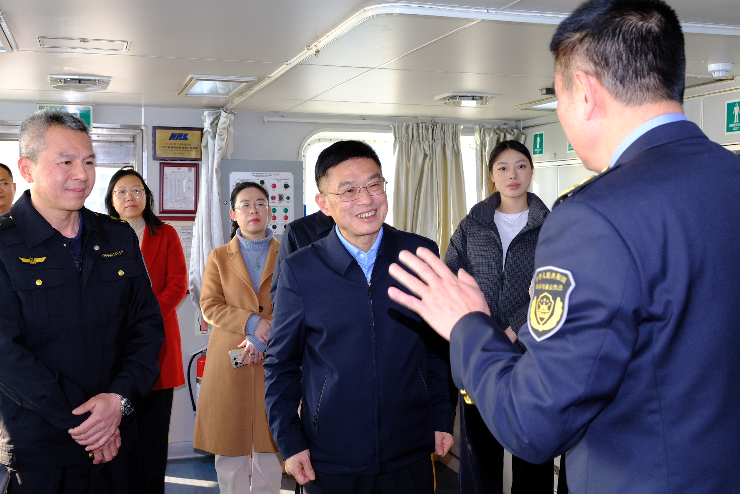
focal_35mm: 41
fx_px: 843
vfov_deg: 32.6
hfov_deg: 47.4
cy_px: 247
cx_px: 370
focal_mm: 27.4
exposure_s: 1/125
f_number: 5.6
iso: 1000
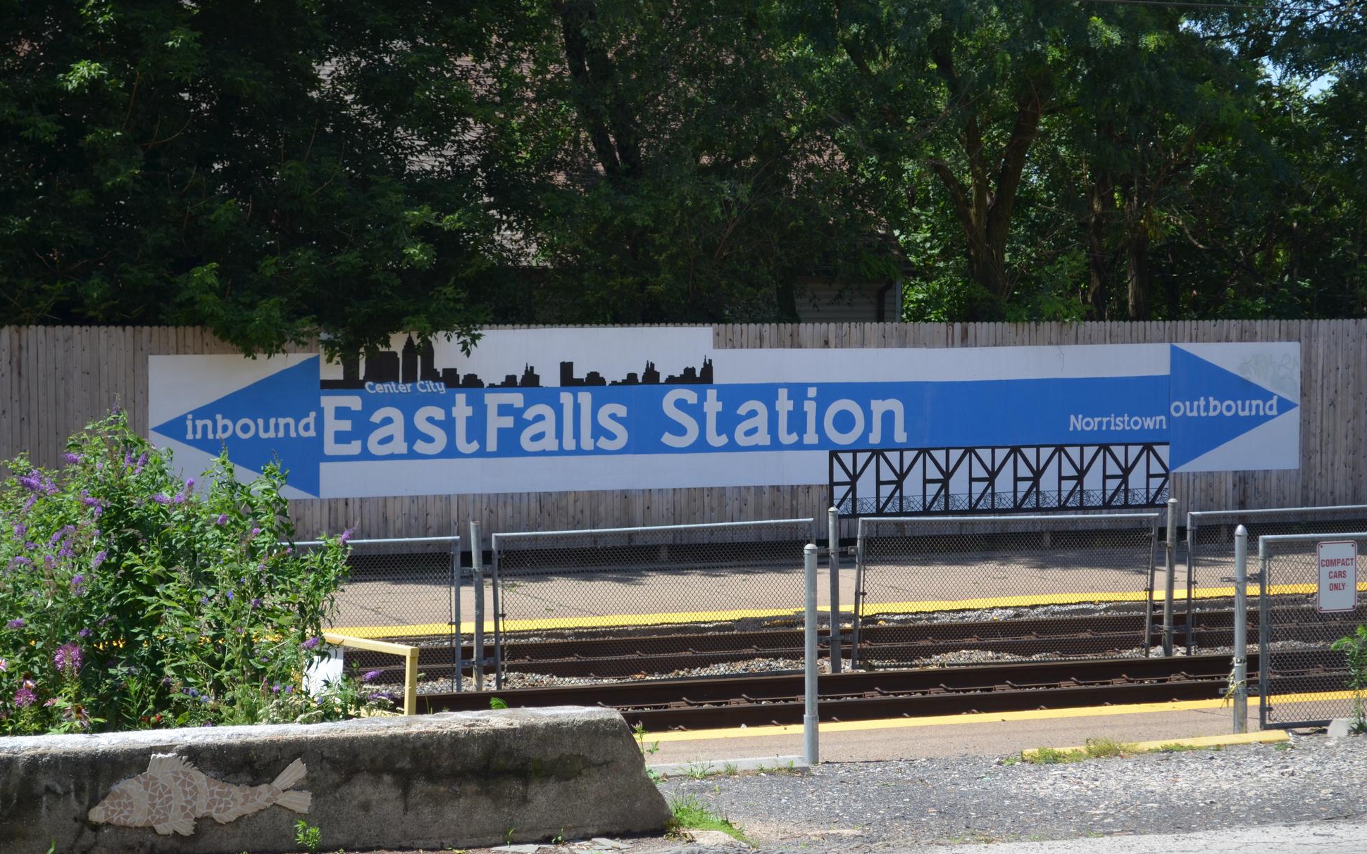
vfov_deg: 14.8
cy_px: 470
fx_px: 3298
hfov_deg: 23.4
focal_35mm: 89
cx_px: 669
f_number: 5.6
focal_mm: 55
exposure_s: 1/500
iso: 200
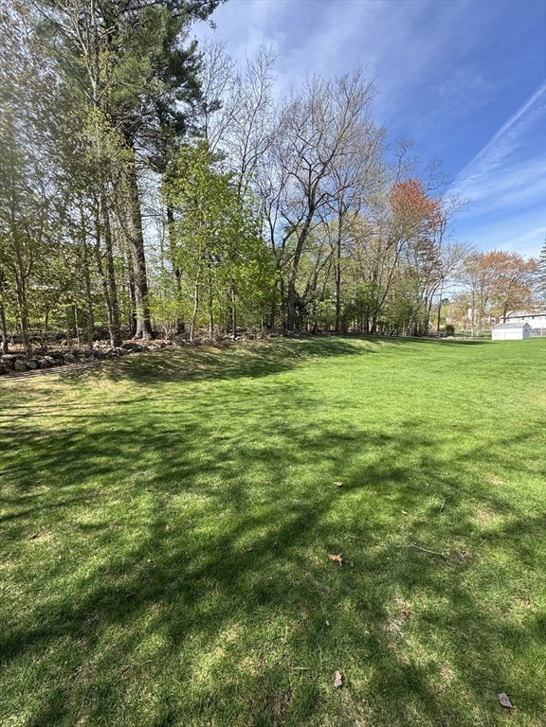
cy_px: 364
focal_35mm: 14
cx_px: 273
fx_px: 294
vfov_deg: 102.1
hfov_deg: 85.7
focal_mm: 2.22
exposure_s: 1/479
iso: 40
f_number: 2.2
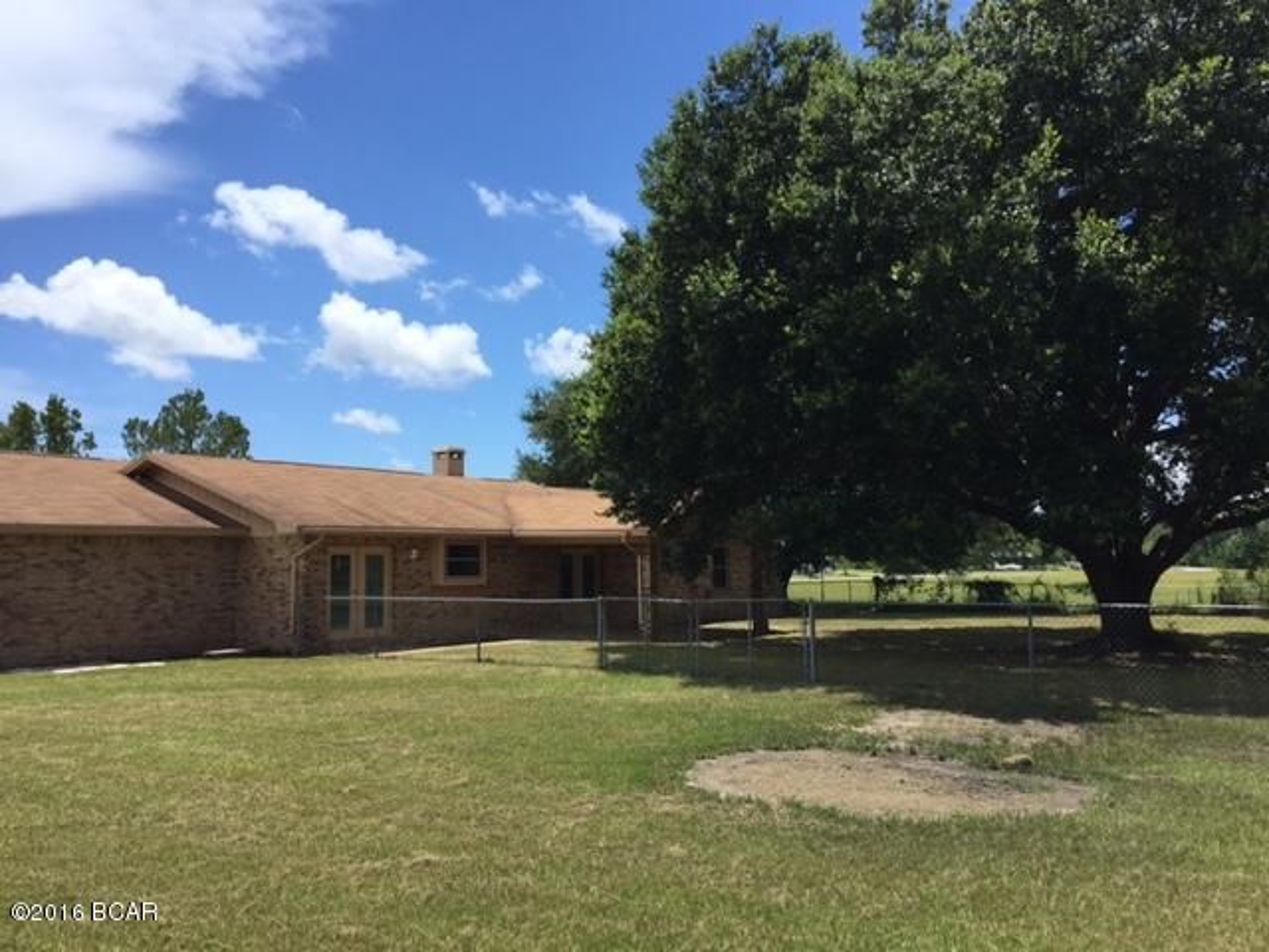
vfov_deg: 48.2
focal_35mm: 29
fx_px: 1063
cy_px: 476
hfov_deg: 61.7
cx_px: 634
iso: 32
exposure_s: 1/2198
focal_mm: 4.15
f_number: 2.2
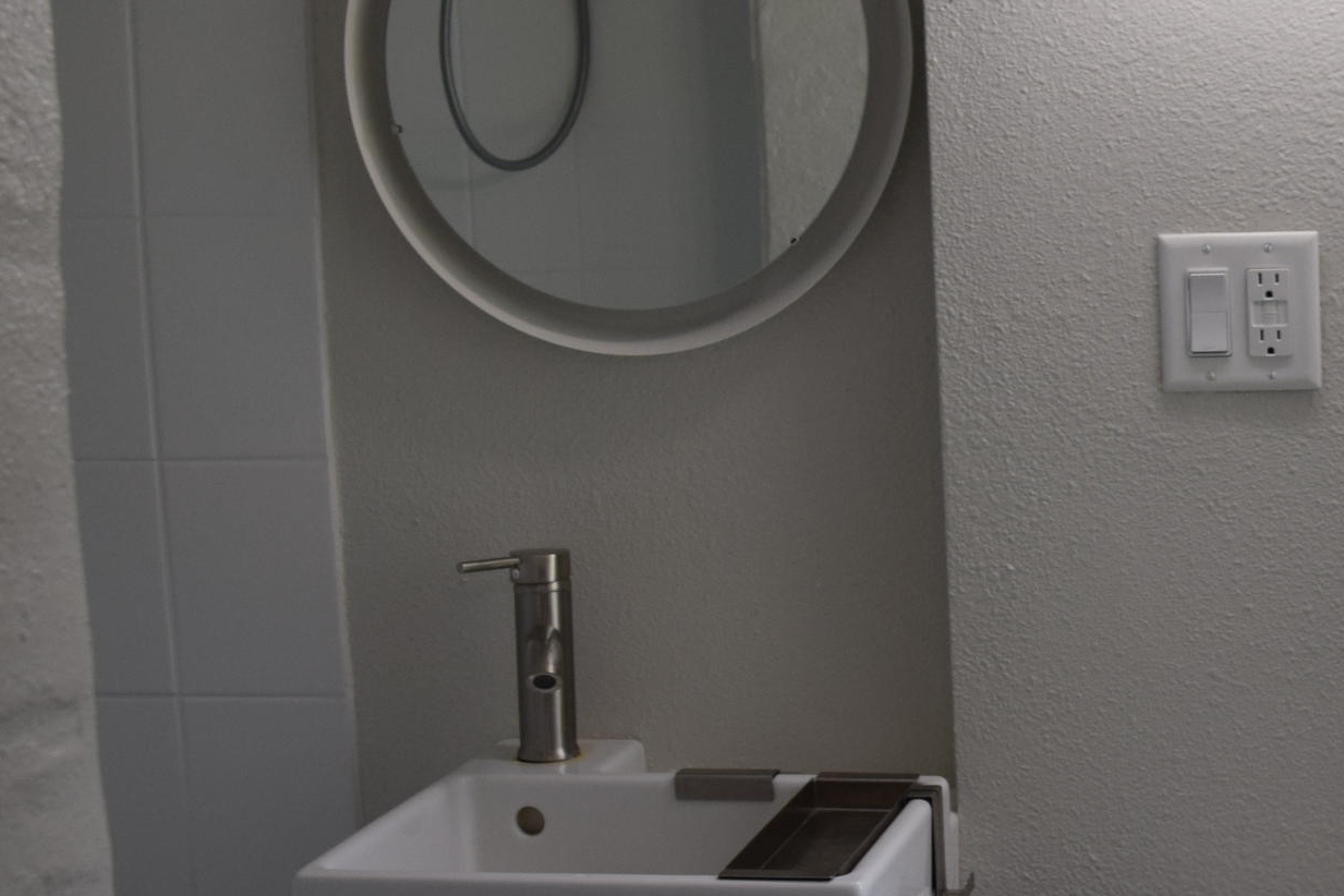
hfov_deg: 26.8
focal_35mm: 73
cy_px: 480
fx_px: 2725
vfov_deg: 18.7
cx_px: 1203
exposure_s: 1/160
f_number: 6.3
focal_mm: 20
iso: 400
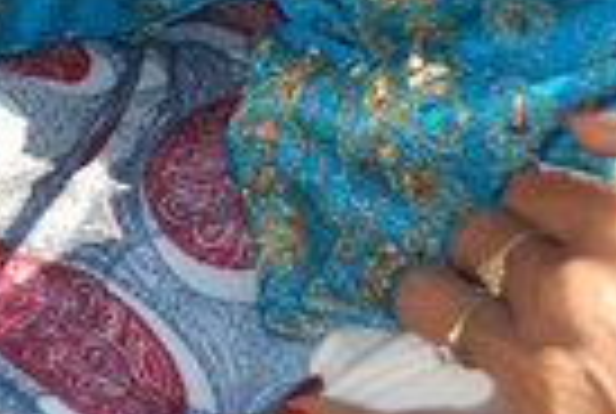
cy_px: 86
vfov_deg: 4.4
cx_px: 135
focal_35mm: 314
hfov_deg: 6.5
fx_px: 5390
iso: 400
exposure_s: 1/320
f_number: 5.3
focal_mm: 45
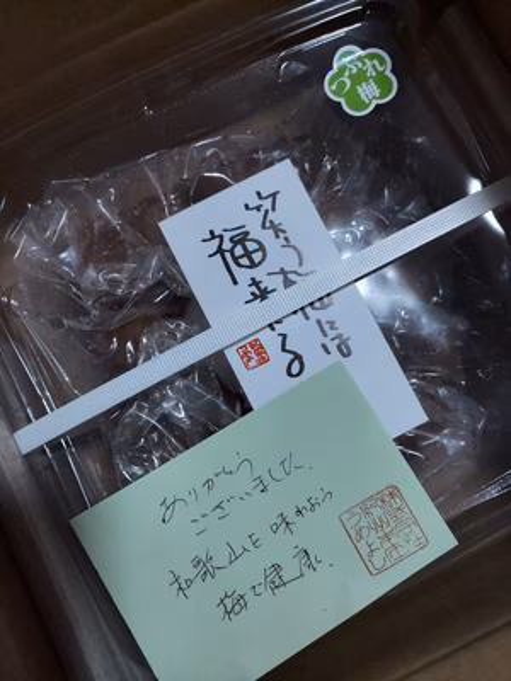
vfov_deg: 69.4
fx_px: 492
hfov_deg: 54.9
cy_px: 340
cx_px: 256
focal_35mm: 25
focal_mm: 4.6
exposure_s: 1/50
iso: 320
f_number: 2
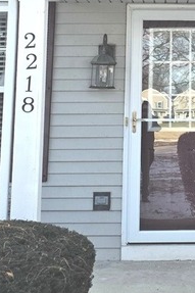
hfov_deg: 15.0
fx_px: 732
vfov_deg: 21.5
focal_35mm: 90
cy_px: -29
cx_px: 186
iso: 80
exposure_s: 1/5447
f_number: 1.7
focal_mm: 6.25
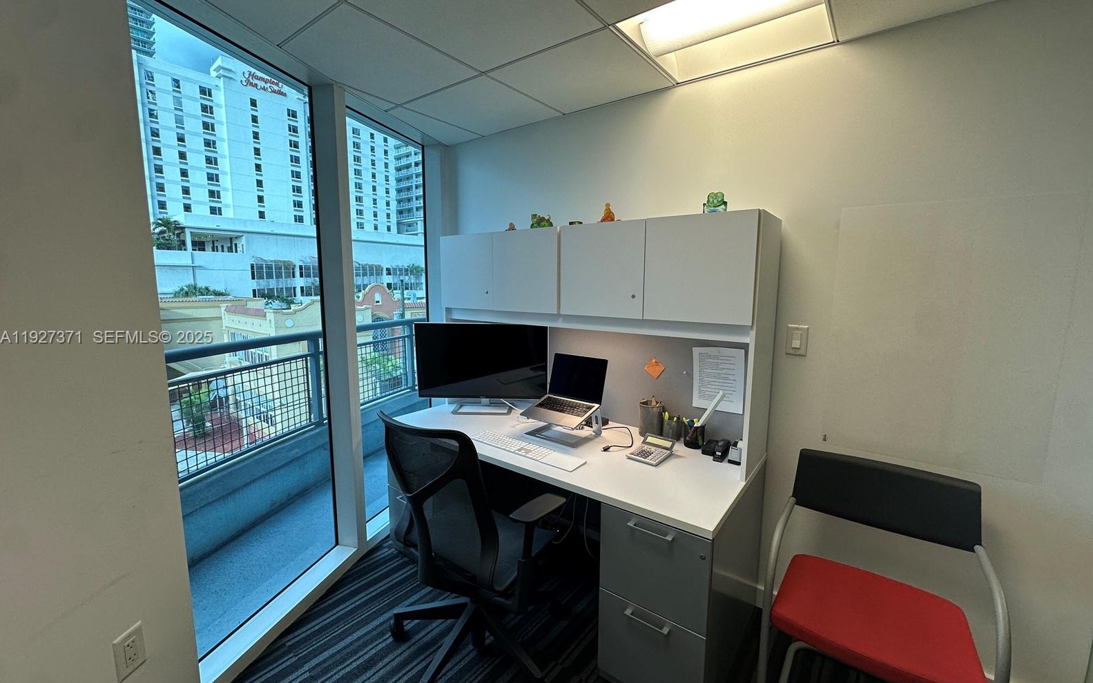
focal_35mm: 15
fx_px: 447
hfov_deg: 101.5
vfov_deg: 74.8
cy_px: 338
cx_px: 550
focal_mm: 2.22
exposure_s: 1/120
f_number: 2.2
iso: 100
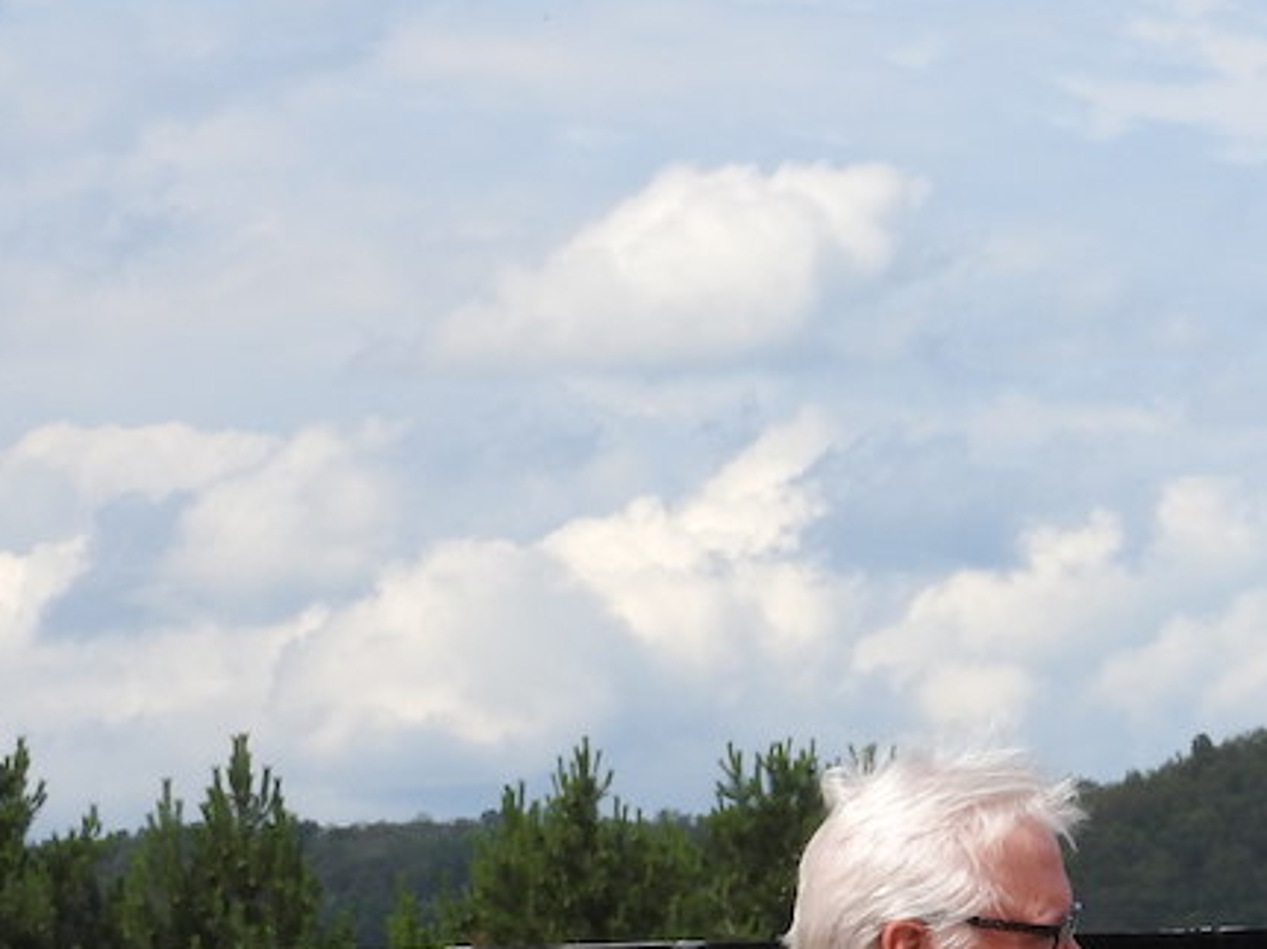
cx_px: 1508
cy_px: 1128
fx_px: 15295
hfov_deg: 4.7
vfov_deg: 3.5
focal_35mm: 418
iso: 100
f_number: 5.2
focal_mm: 26.9
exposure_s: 1/640
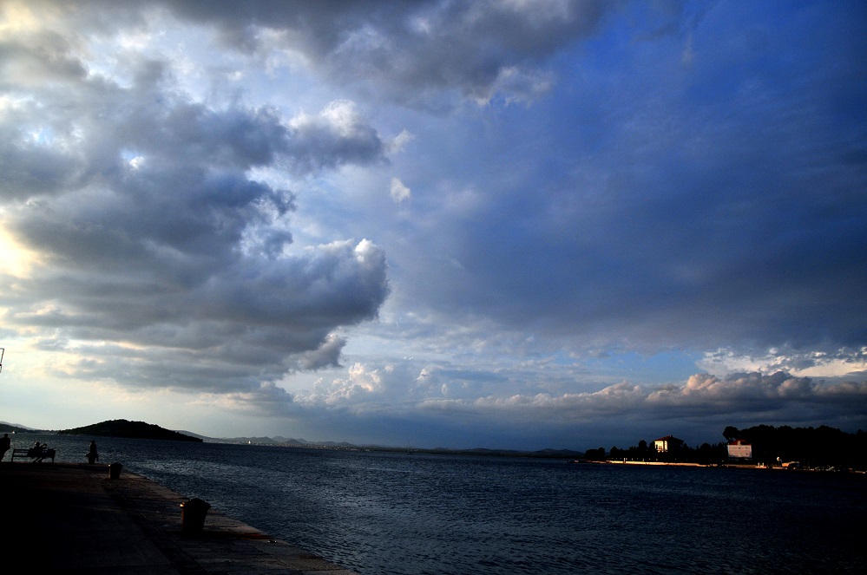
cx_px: 434
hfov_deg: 70.5
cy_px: 288
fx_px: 613
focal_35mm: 26
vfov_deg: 50.3
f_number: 4
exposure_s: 1/3200
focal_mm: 17
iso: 200
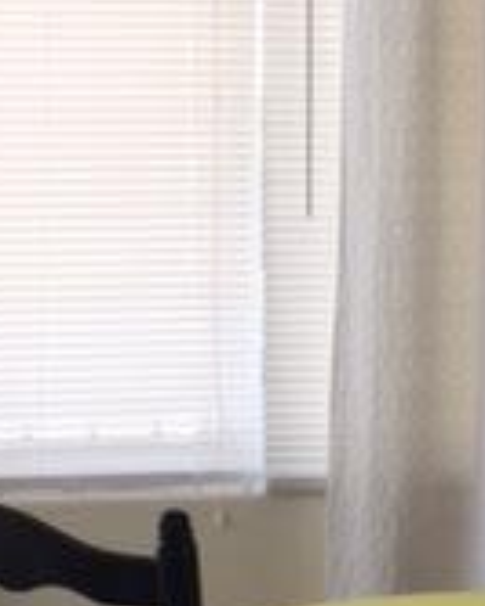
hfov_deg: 14.1
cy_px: 449
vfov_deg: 17.5
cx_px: 208
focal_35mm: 109
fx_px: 1954
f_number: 2.2
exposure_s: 1/121
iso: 32
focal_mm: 4.15
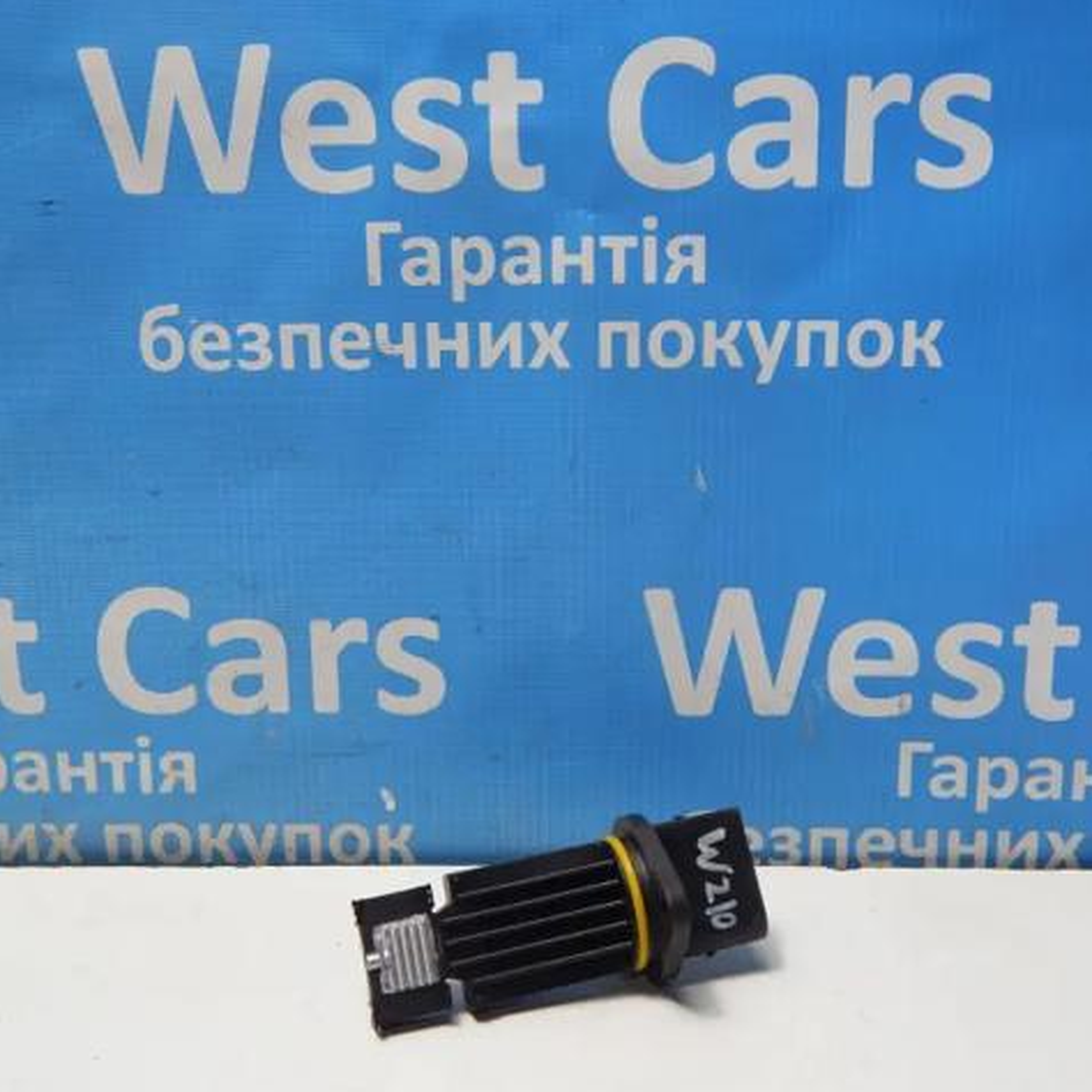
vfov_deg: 44.9
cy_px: 544
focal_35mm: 37
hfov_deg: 44.9
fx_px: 1321
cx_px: 587
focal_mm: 5.6
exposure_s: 1/30
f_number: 3.2
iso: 180
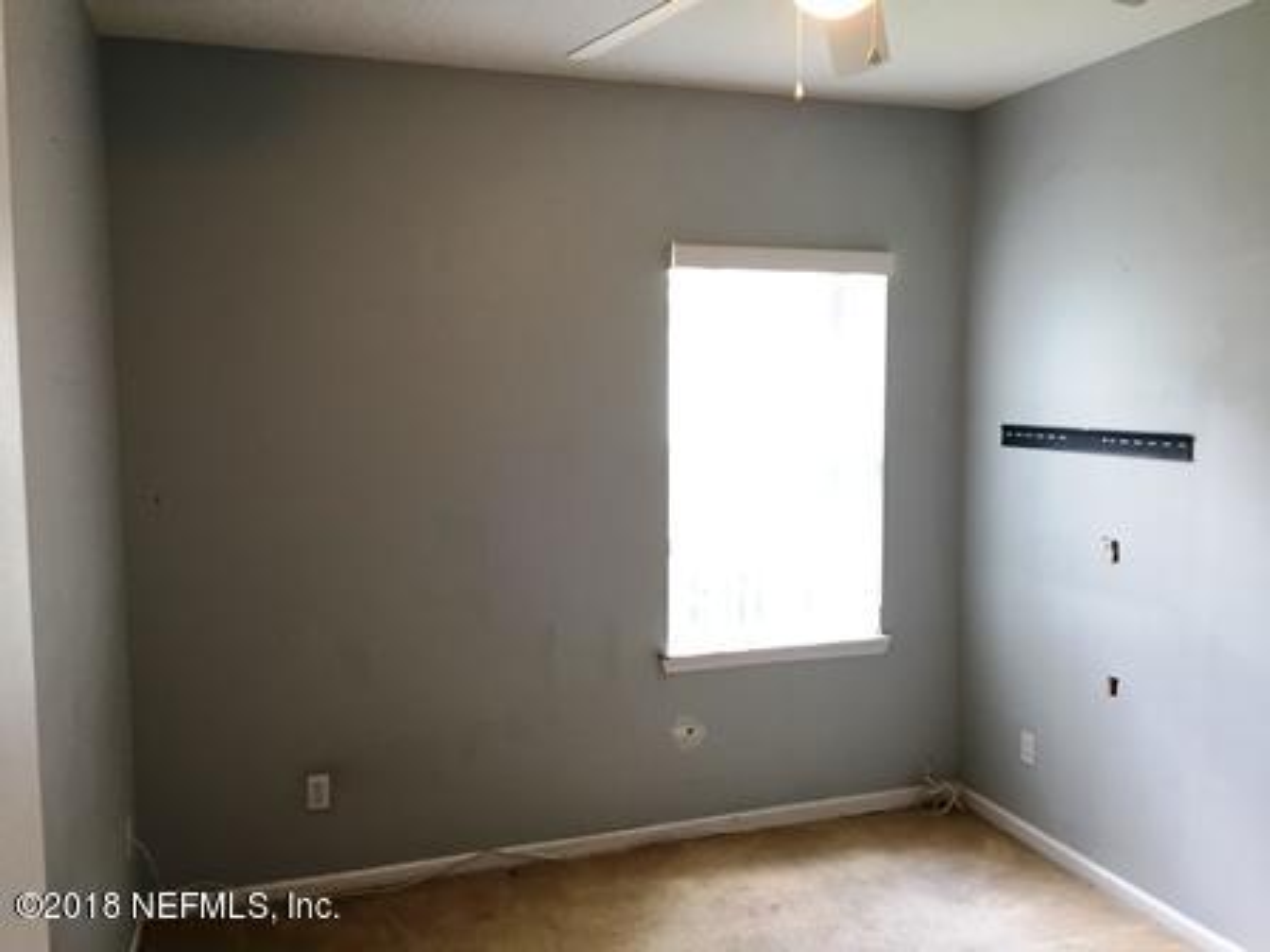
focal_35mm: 29
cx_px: 635
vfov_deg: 48.2
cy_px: 476
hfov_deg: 61.7
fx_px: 1064
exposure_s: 1/30
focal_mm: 4.15
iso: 80
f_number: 2.2
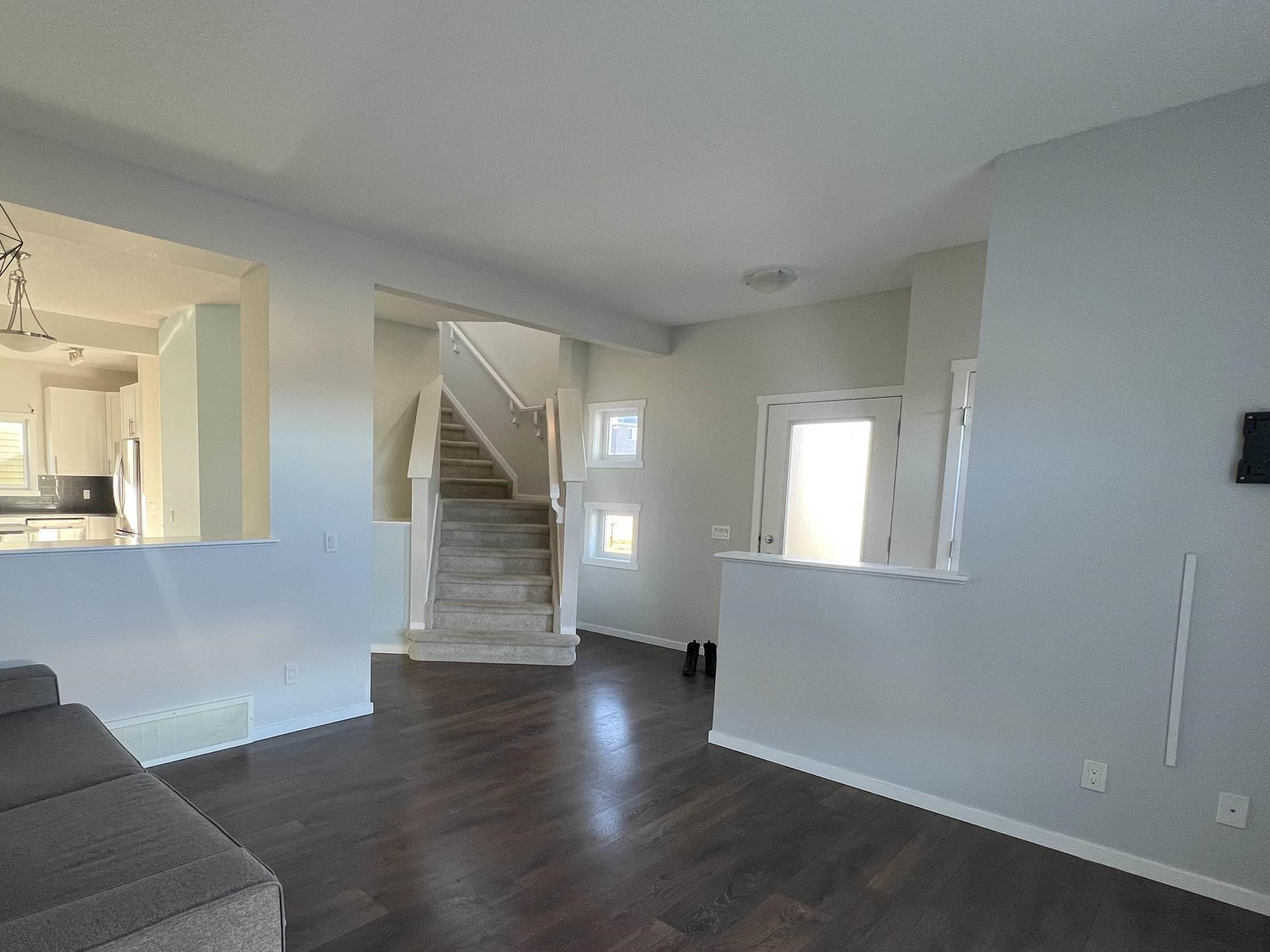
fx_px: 660
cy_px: 560
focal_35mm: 18
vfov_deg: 71.0
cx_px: 475
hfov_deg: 86.0
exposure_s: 1/99
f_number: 1.8
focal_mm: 1.57
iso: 160
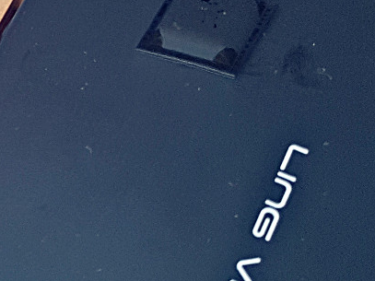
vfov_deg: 12.0
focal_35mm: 122
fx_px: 1321
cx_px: -267
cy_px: 13
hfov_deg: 14.5
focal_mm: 4.73
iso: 50
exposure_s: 1/33
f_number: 2.2
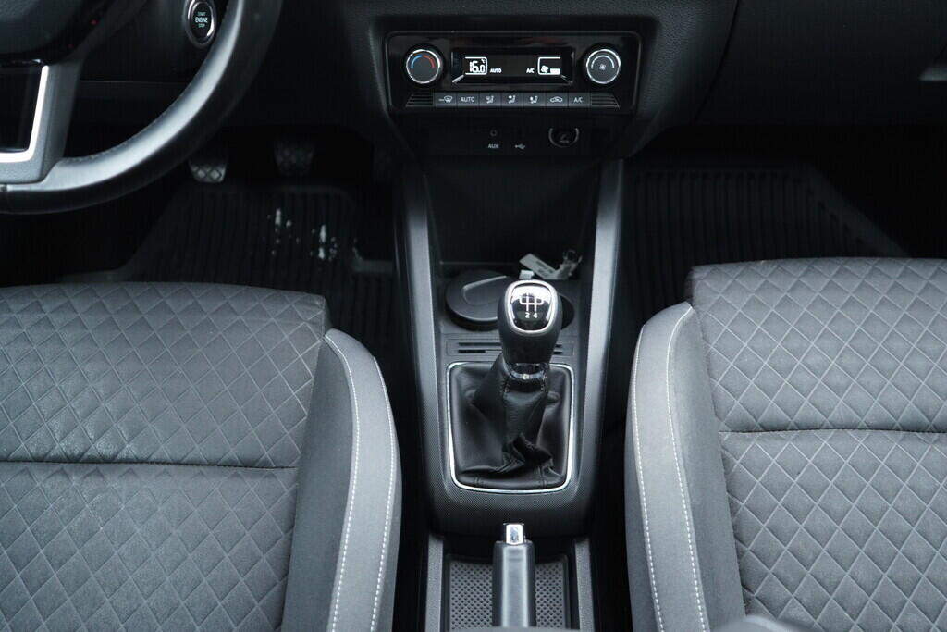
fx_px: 947
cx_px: 474
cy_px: 316
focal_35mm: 36
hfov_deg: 53.1
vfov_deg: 36.9
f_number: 2.8
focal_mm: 24
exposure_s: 1/40
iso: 640
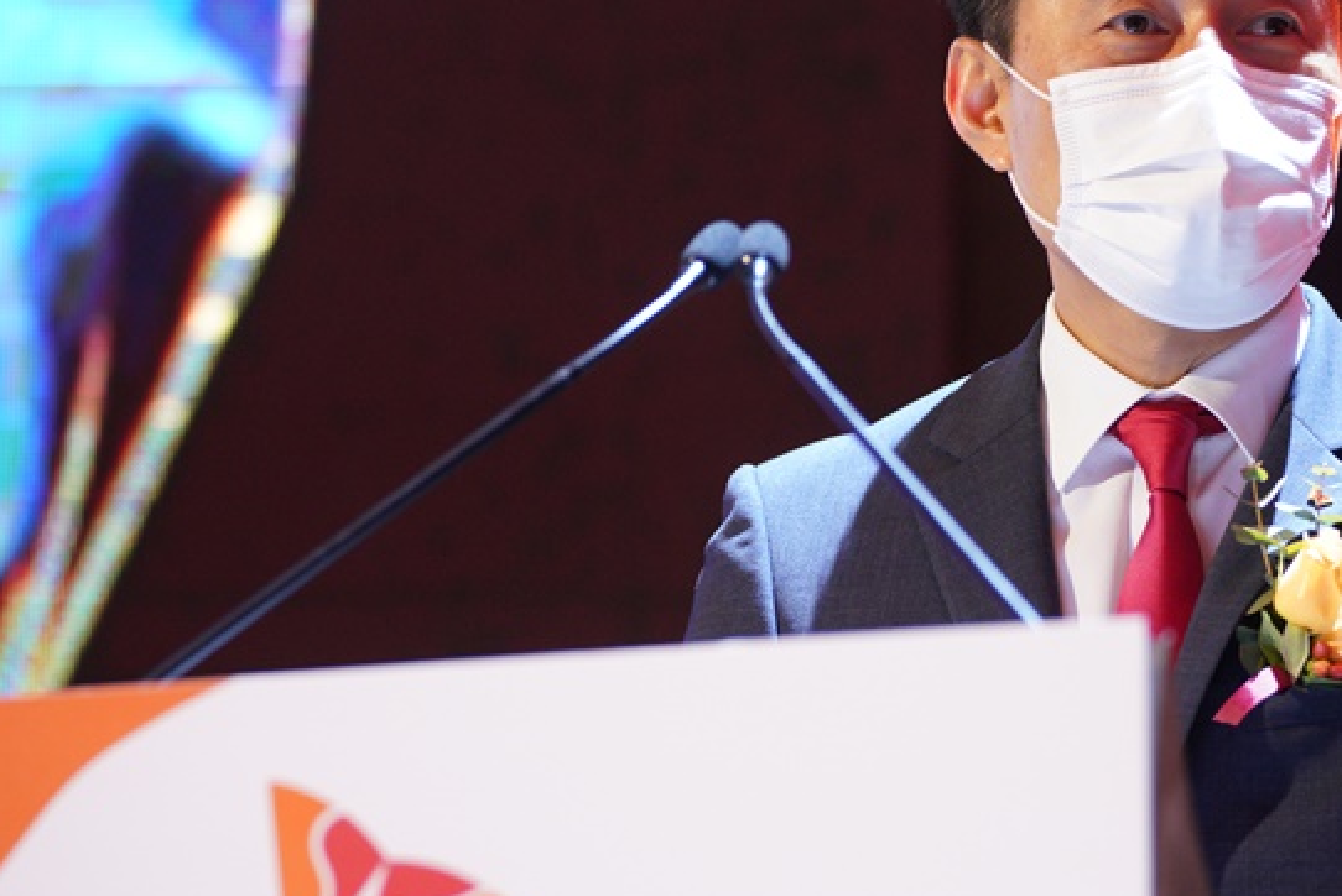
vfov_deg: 5.2
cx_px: 813
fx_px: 9883
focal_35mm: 265
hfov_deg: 7.8
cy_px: 490
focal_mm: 137
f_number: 2.8
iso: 2500
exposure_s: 1/160
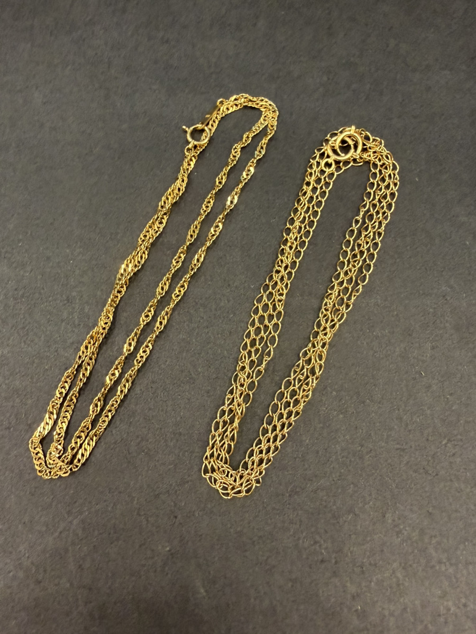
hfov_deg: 53.1
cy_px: 317
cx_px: 238
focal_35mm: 26
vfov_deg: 67.3
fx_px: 477
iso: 400
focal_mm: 2.22
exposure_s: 1/50
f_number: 2.2
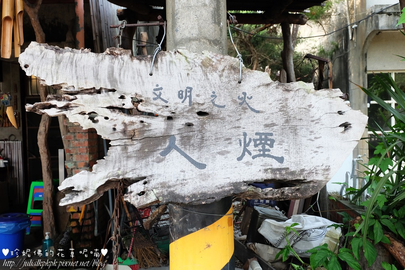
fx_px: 326
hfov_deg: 63.7
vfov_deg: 45.0
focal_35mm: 29
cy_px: 135
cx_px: 202
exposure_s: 1/320
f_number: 5.6
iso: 800
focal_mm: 19.2
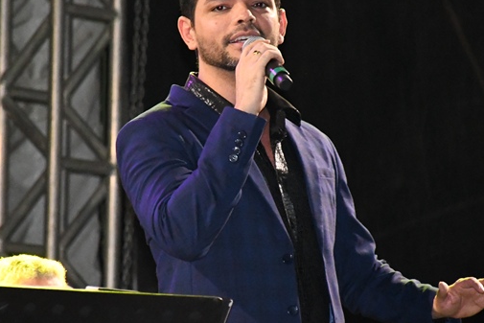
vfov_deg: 3.2
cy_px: 132
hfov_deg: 4.8
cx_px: 232
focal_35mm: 426
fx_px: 5729
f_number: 5.6
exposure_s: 1/200
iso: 8000
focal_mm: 140
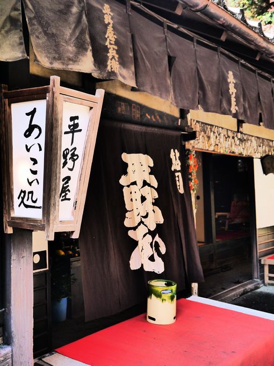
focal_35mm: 44
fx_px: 464
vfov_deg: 42.9
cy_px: 183
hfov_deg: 32.9
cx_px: 137
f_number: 4.6
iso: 160
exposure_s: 1/60
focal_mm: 22
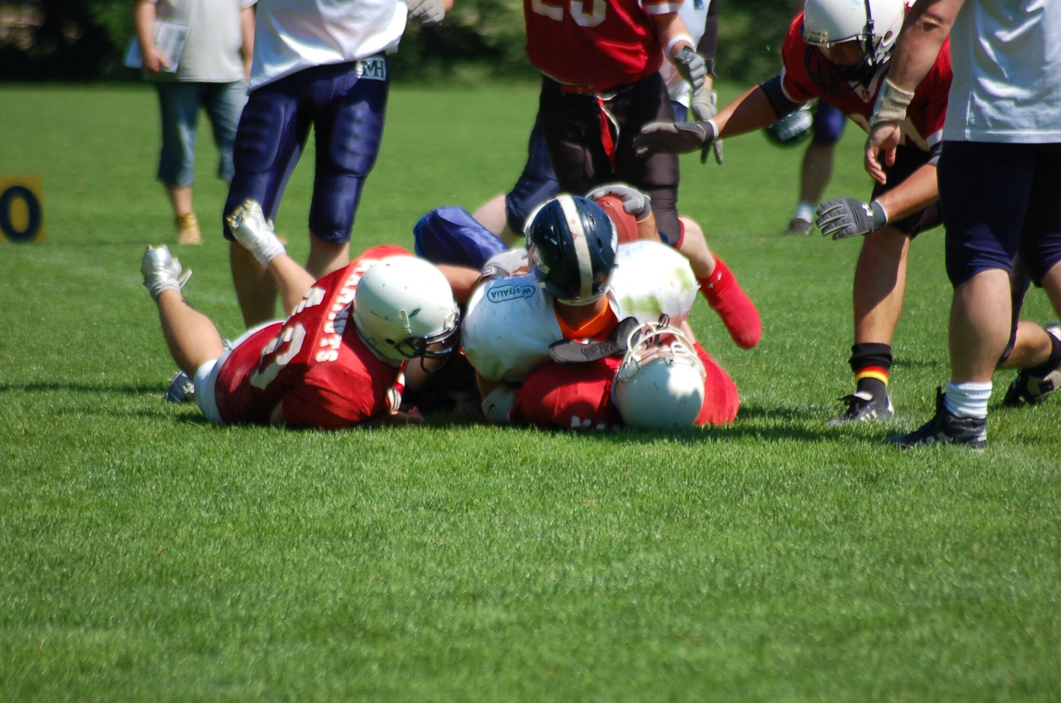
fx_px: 13237
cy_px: 352
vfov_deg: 3.0
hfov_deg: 4.6
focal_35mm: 450
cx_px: 530
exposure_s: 1/1000
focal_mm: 300
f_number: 5.6
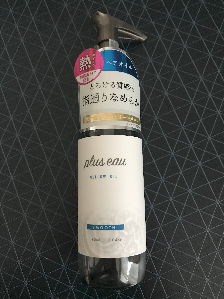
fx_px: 242
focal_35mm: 28
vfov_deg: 63.4
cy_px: 150
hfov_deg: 49.7
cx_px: 112
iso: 100
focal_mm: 3.99
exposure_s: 1/9
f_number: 1.8
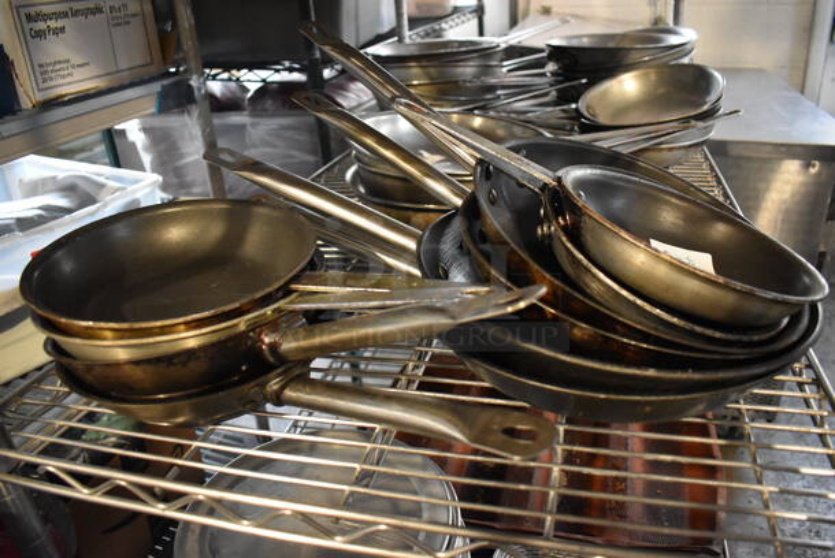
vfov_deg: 48.0
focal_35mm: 27
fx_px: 627
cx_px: 418
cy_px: 279
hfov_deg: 67.3
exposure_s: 1/125
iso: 5000
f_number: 3.5
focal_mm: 18
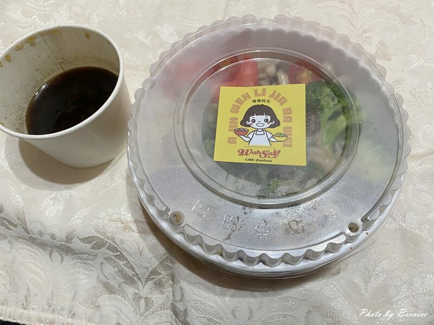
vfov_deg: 53.1
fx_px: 326
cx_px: 217
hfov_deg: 67.3
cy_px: 162
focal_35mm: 26
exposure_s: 1/40
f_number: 1.8
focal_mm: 4.25
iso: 320
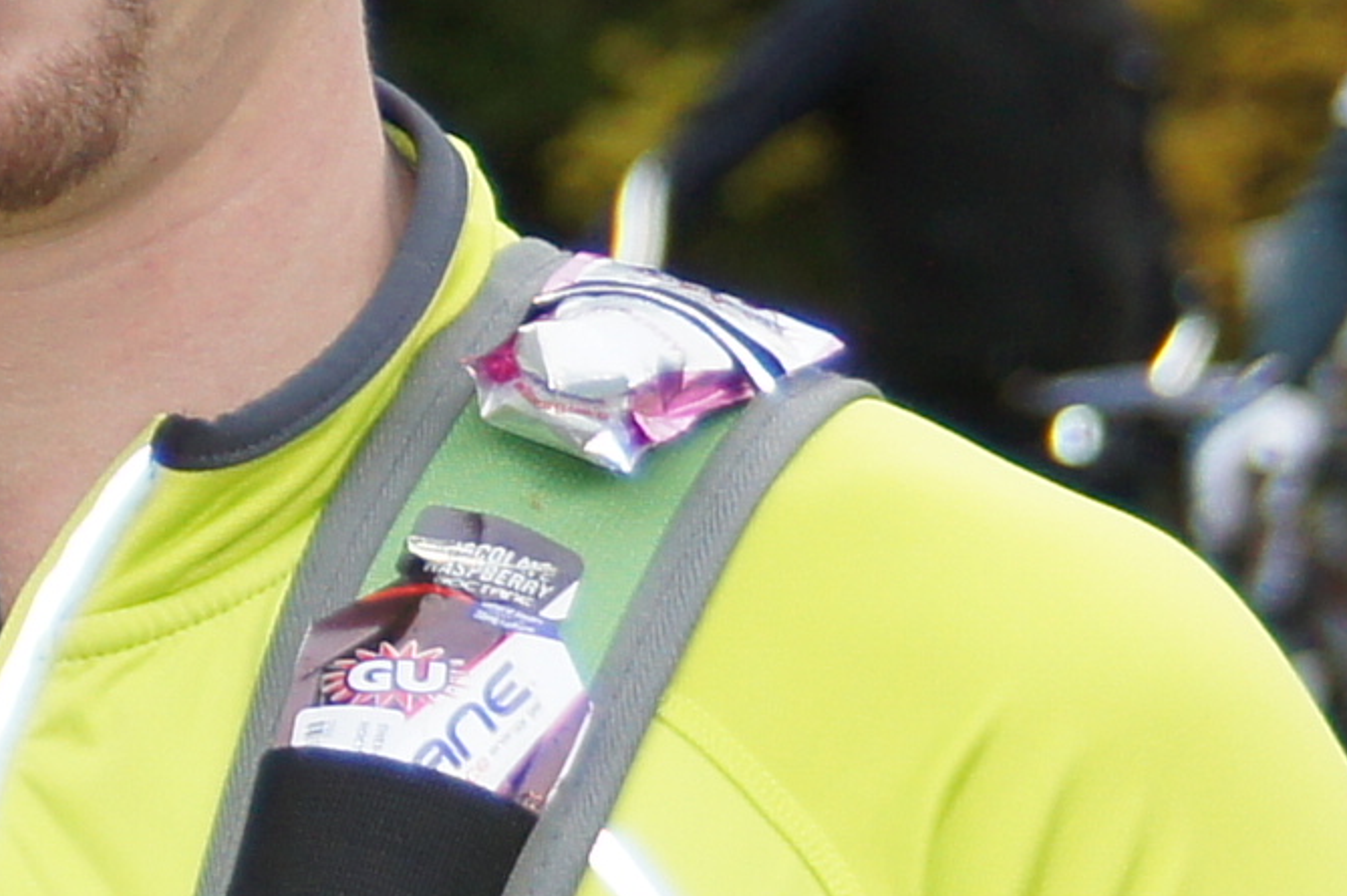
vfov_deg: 3.8
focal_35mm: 360
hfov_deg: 5.5
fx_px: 13476
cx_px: -2058
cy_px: 296
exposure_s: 1/160
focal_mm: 35
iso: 125
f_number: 2.8
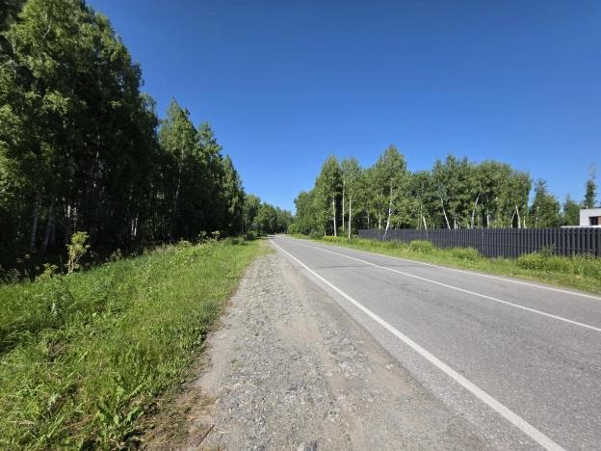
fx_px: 226
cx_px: 300
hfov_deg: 106.2
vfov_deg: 89.9
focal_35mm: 13
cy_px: 226
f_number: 1.9
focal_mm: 2.2
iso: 40
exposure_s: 1/2027
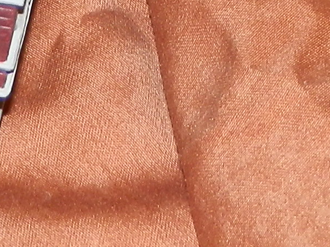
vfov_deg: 4.2
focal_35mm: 335
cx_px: 29
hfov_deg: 5.9
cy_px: -612
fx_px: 3192
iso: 100
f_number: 3.5
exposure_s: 1/80
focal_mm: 8.51
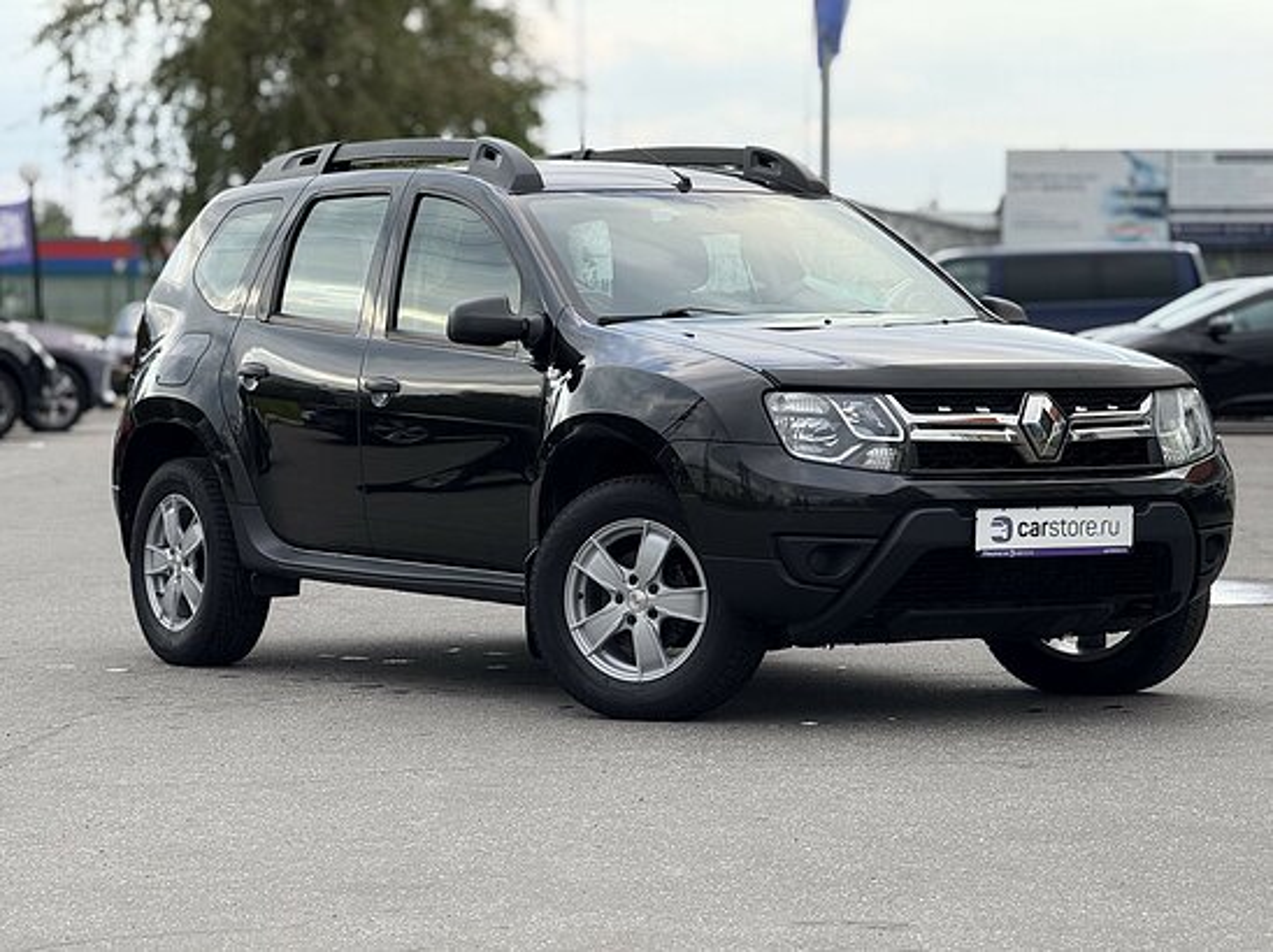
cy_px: 476
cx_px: 636
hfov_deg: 16.4
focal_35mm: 120
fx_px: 4409
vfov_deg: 12.3
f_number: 2.8
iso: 64
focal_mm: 15.66
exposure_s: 1/175
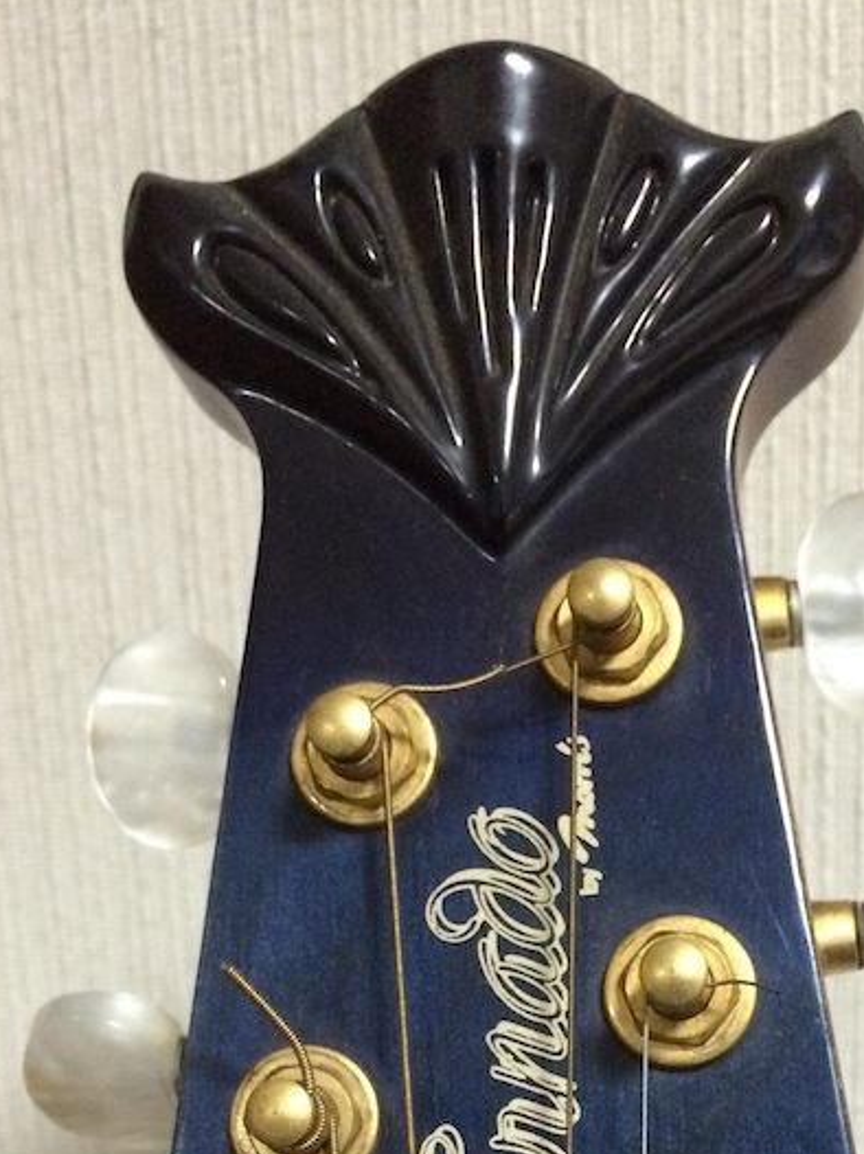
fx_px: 1799
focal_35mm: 54
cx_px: 603
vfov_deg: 33.5
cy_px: 1065
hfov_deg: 26.8
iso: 400
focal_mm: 4.15
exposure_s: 1/17
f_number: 2.2
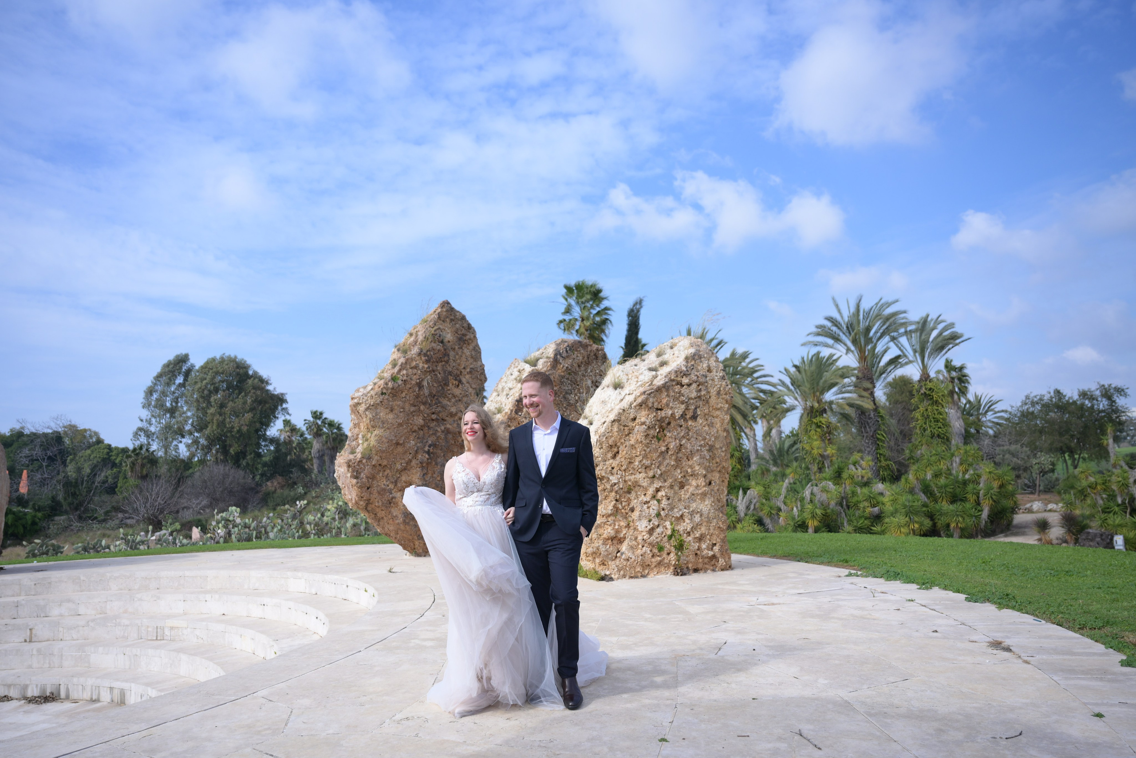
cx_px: 568
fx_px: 805
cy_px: 379
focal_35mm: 26
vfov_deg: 50.4
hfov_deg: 70.4
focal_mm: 25.5
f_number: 3.5
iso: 125
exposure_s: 1/1600
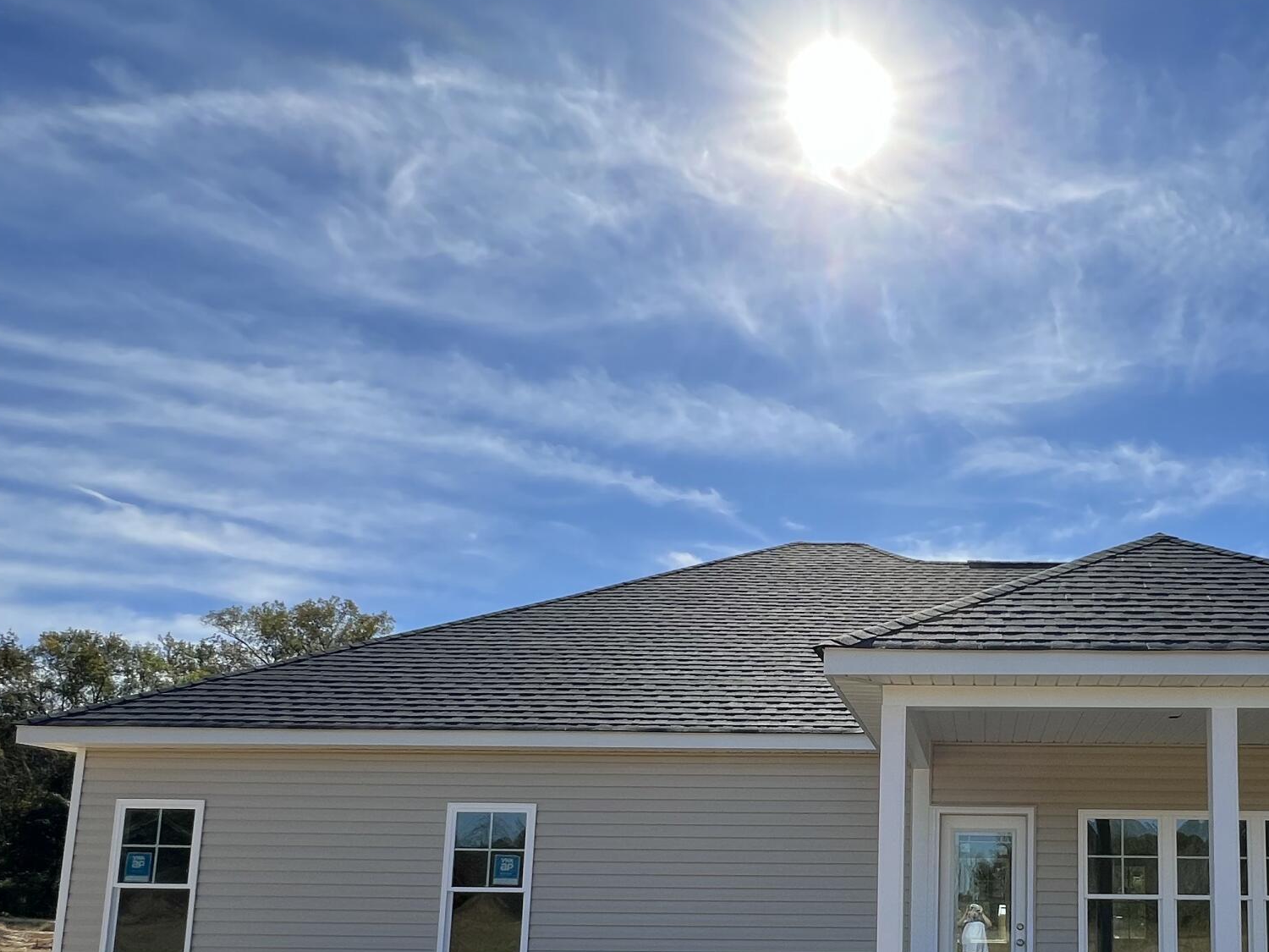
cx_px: 975
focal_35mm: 26
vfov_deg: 49.6
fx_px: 953
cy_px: 777
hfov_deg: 62.8
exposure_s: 1/1553
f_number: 1.8
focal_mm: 1.57
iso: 32
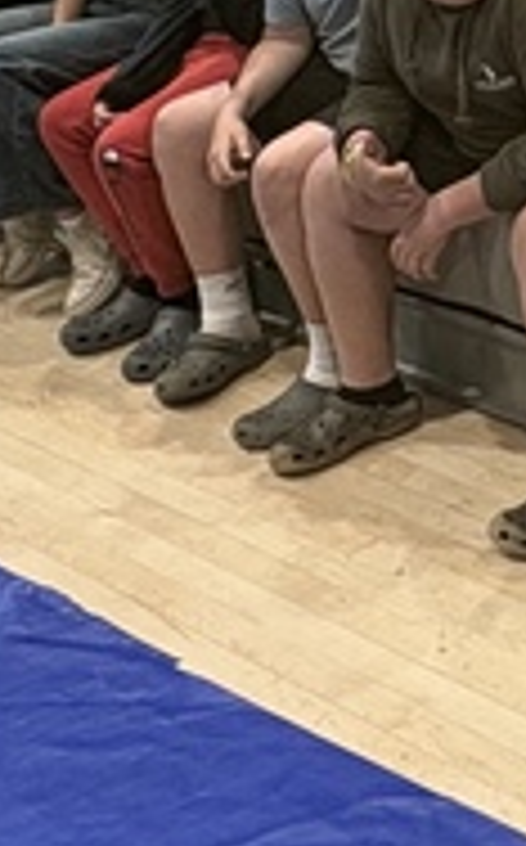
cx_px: 1173
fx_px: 1864
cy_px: -252
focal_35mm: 81
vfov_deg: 22.8
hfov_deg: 13.0
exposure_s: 1/60
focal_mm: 2.22
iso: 200
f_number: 2.2
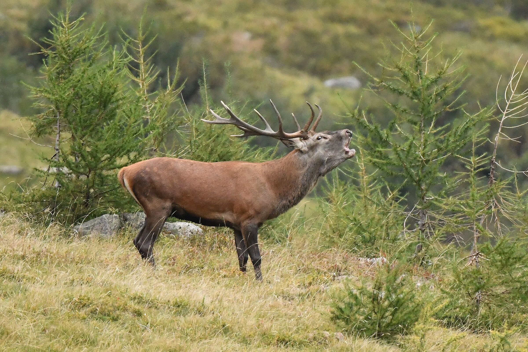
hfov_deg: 2.8
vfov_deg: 1.8
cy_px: 176
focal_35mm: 750
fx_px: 10995
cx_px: 264
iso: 4000
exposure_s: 1/320
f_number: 5.6
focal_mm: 500
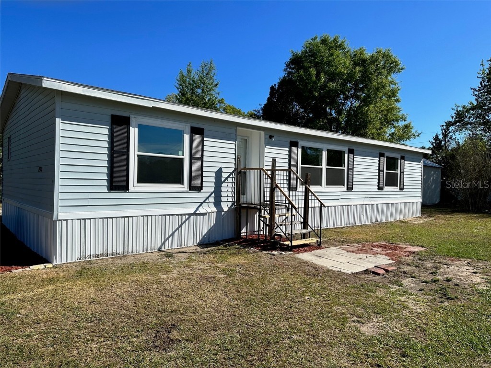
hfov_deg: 71.6
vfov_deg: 56.8
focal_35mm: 24
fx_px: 340
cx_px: 246
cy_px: 184
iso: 80
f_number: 1.78
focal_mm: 6.86
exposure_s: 1/6623
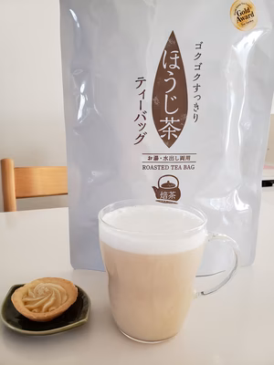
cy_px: 182
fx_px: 274
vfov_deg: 67.3
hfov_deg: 53.1
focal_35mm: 26
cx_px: 137
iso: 250
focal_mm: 4.3
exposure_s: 1/50
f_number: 2.4
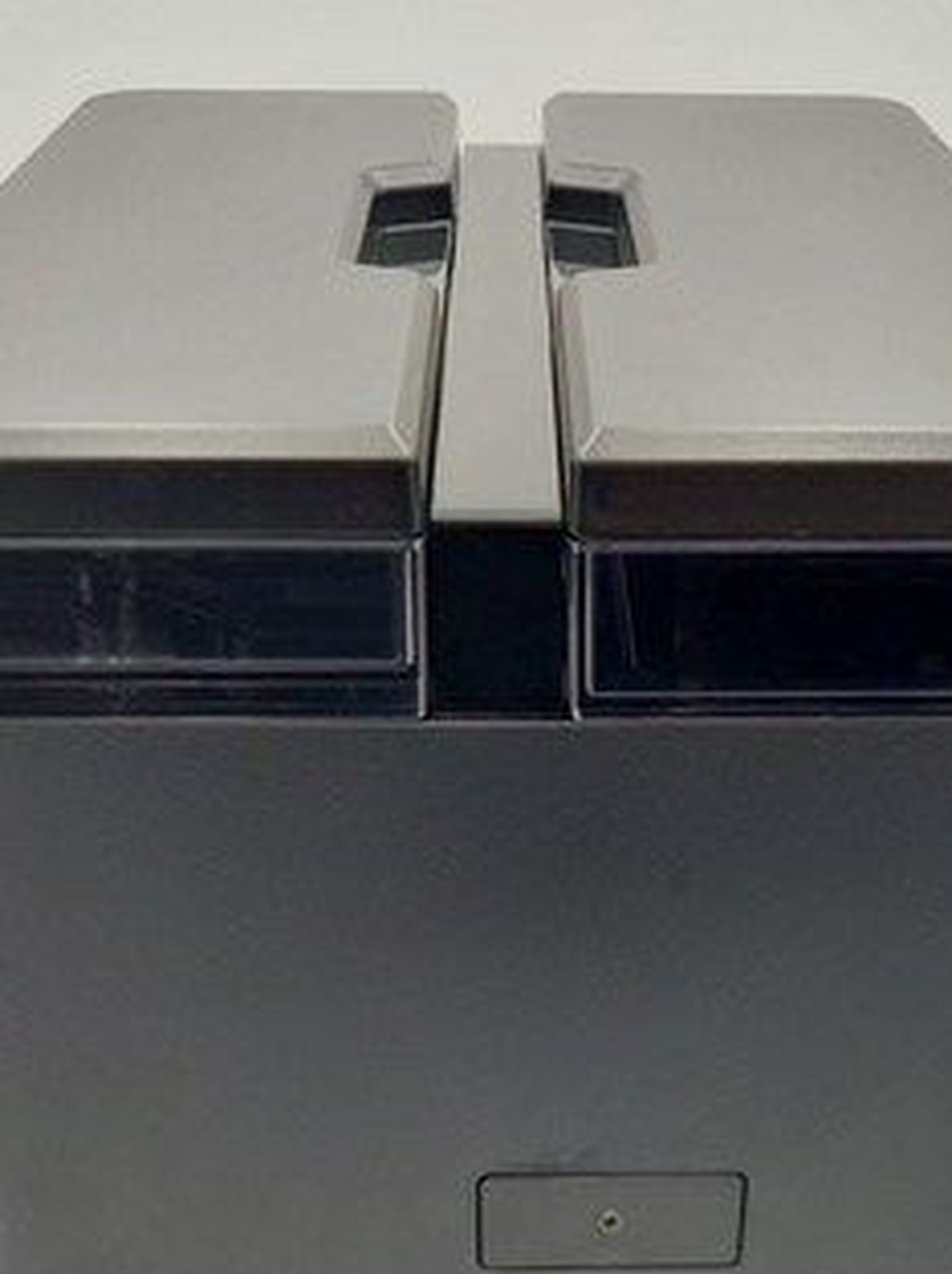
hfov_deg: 30.1
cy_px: 830
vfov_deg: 39.3
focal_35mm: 48
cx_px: 557
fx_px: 1764
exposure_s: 1/120
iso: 64
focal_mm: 5.23
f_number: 1.8
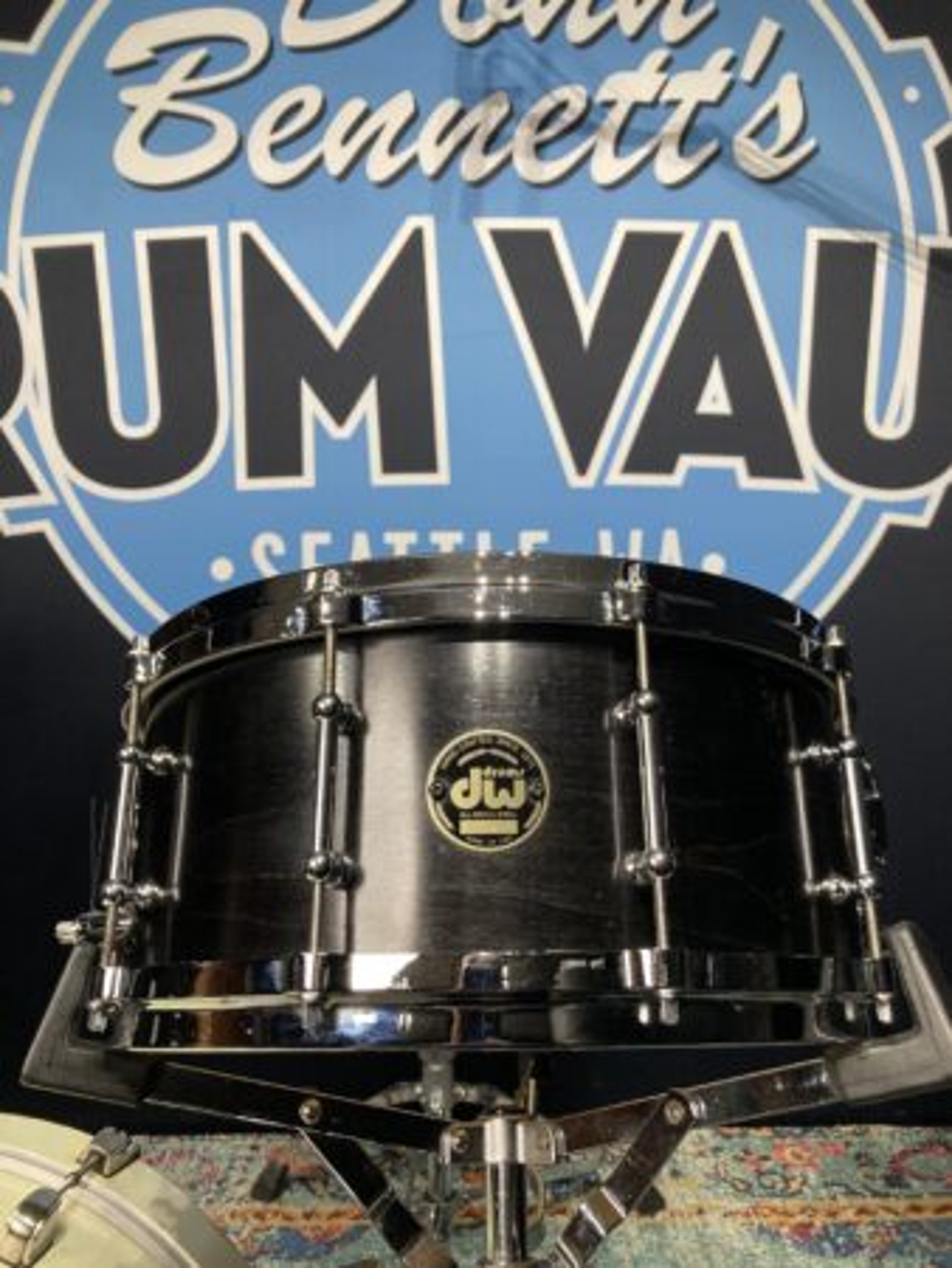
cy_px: 634
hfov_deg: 49.8
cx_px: 476
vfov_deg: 63.4
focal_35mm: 28
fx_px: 1026
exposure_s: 1/60
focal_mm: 3.99
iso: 100
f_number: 1.8
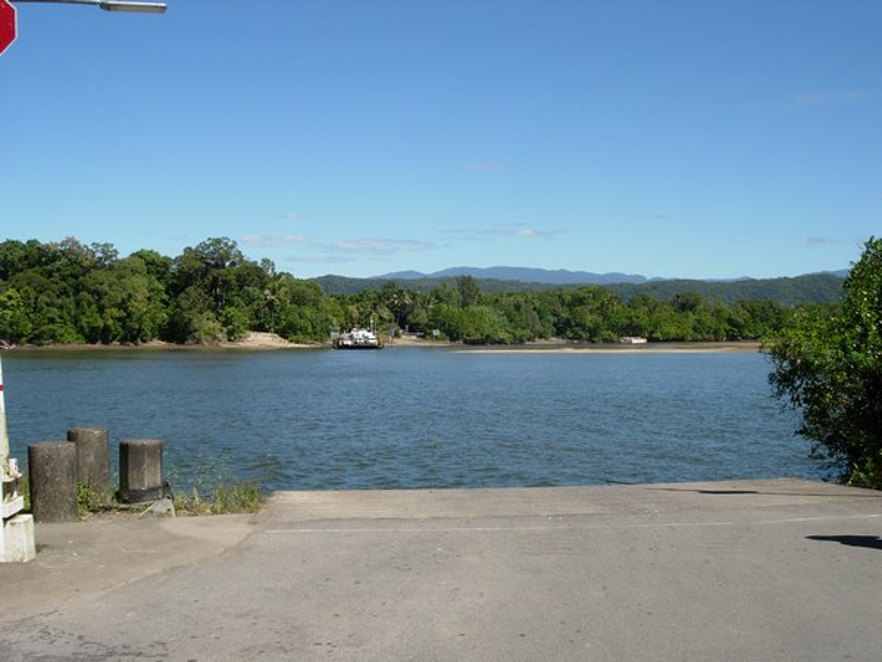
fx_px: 968
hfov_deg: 49.0
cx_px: 441
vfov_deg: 37.7
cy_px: 331
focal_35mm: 38
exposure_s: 1/767
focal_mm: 7.8
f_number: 4.8
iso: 79
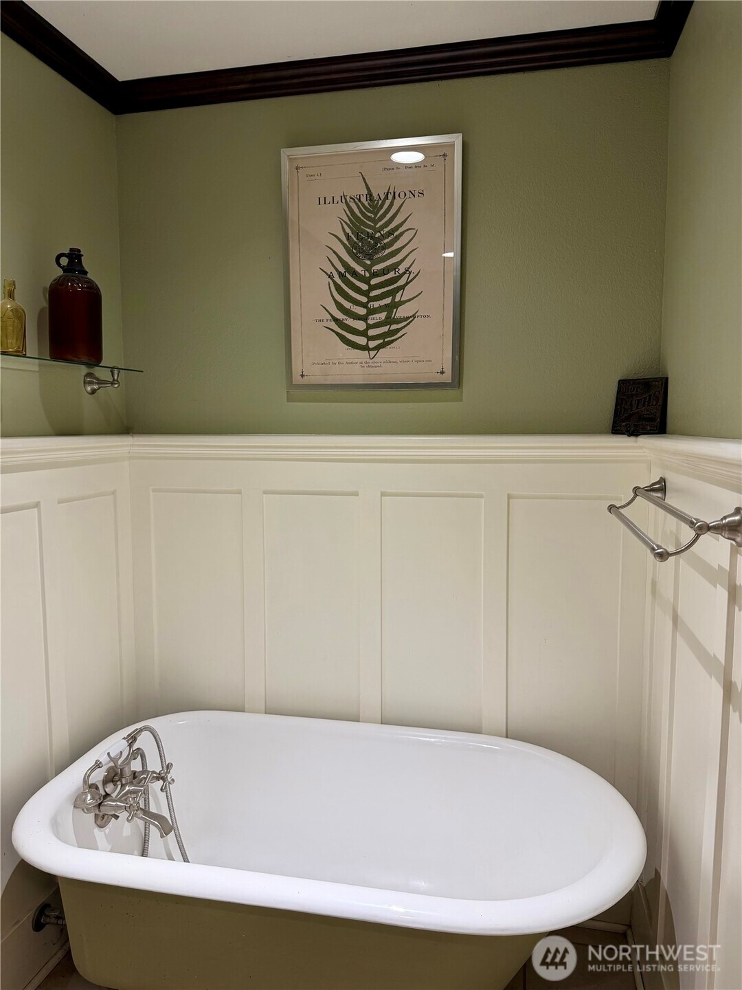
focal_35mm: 24
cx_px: 371
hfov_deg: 56.8
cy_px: 495
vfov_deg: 71.6
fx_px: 686
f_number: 1.78
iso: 125
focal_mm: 6.76
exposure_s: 1/60
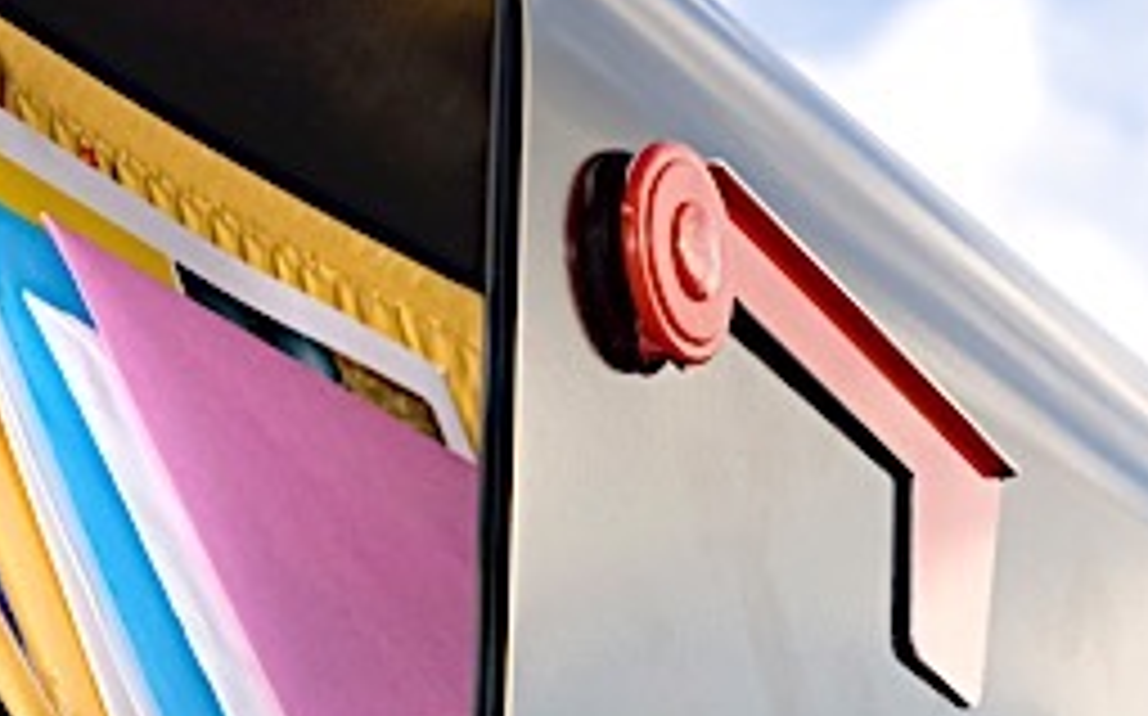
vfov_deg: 8.5
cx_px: 459
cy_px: 504
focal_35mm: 154
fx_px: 4815
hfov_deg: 13.6
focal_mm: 32
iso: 100
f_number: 5
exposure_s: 1/125
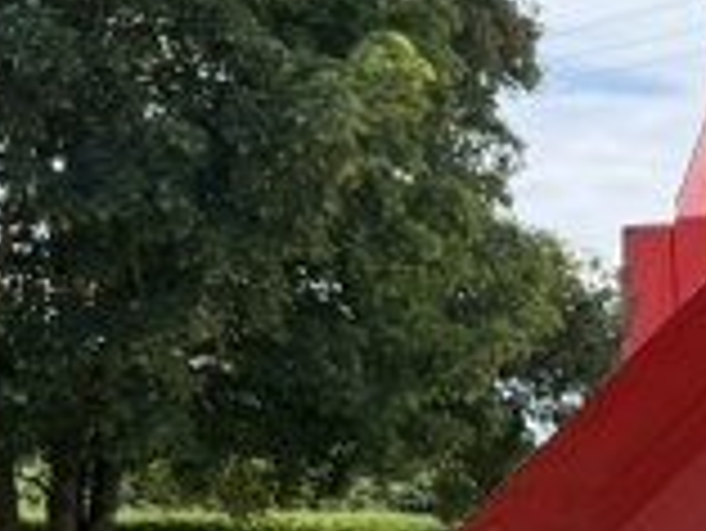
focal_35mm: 122
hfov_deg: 14.7
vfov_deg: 11.7
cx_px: 1156
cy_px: 742
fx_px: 2490
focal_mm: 6.76
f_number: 1.78
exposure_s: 1/2445
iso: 100
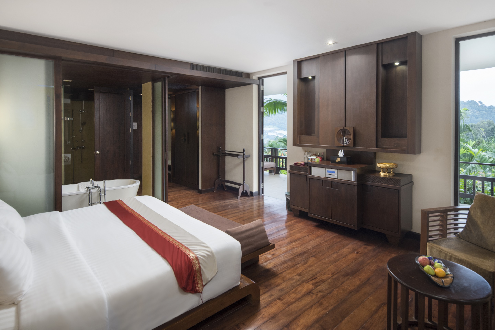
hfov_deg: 86.9
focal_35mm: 19
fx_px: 261
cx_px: 248
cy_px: 165
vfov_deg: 64.6
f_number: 8
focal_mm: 19
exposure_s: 1/10
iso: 320
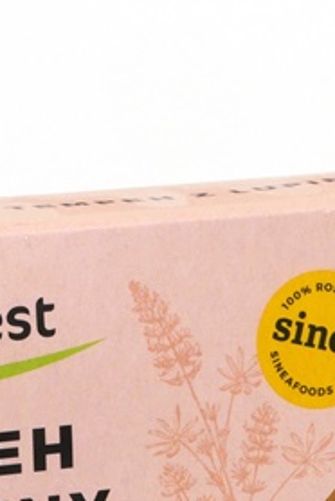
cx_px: 53
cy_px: 366
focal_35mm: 216
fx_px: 3007
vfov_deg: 9.5
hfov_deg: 6.4
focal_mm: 34
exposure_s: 1/30
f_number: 16
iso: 800
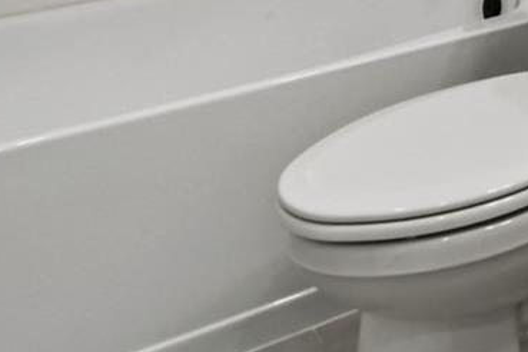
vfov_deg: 16.2
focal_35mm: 65
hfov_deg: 26.2
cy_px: -348
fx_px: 953
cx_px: 693
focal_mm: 10
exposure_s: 1/2
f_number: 22
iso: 100
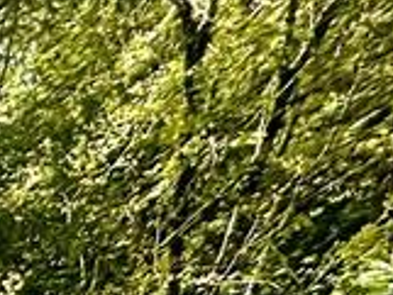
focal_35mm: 89
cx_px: -784
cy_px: 924
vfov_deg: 10.5
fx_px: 1011
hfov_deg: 11.6
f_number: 2.2
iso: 40
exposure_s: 1/504
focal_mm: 2.22
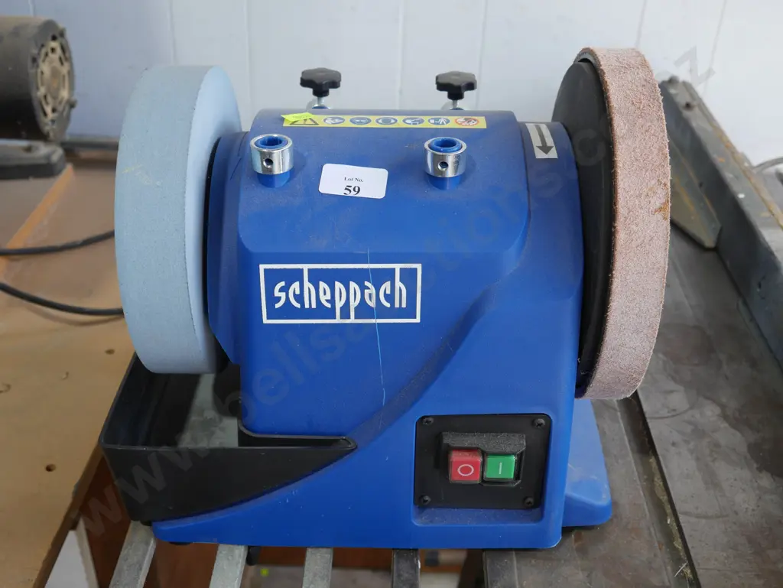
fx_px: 905
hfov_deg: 46.8
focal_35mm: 40
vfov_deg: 36.0
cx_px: 392
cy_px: 294
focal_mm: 20
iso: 200
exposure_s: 1/80
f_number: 4.4
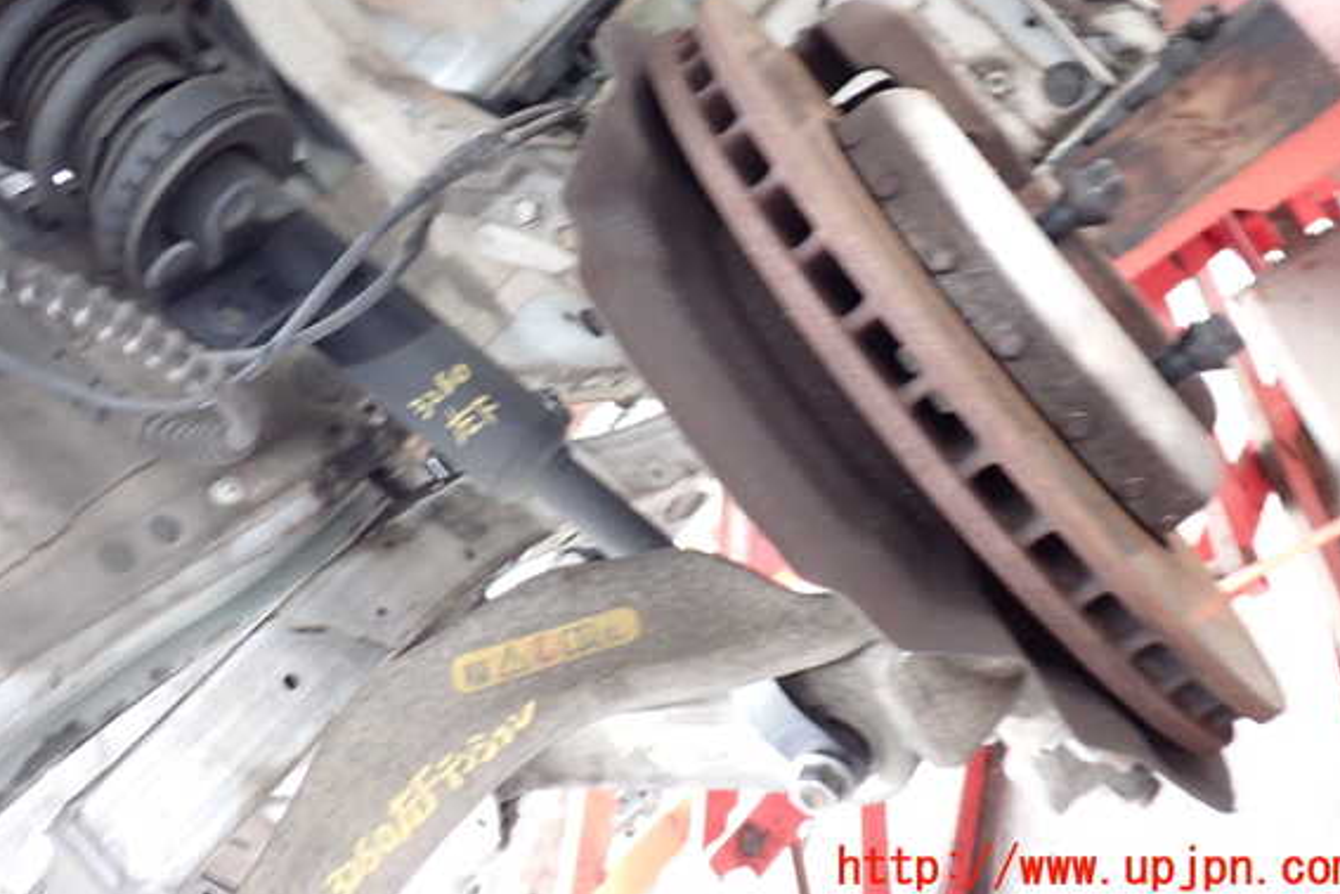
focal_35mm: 33
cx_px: 662
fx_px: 1228
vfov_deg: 39.8
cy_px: 367
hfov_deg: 57.2
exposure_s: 1/30
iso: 640
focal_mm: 5.4
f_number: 2.3
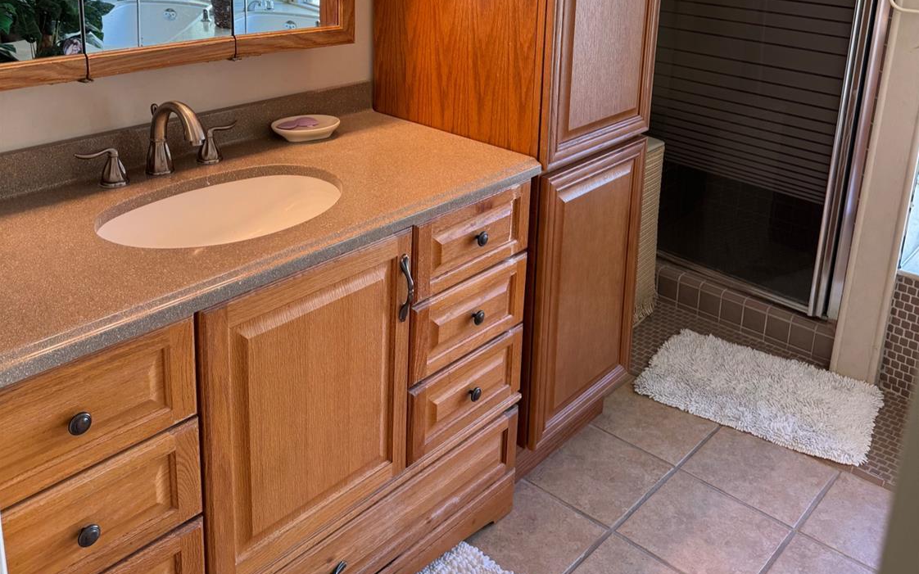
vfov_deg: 36.0
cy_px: 111
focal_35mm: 34
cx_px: 460
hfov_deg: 56.7
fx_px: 851
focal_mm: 6.76
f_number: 1.78
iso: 80
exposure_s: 1/120
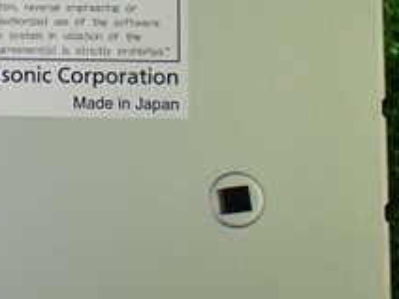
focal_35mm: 102
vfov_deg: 14.4
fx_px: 1176
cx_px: -60
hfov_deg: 18.4
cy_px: 62
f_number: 2.5
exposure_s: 1/100
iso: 800
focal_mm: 6.37
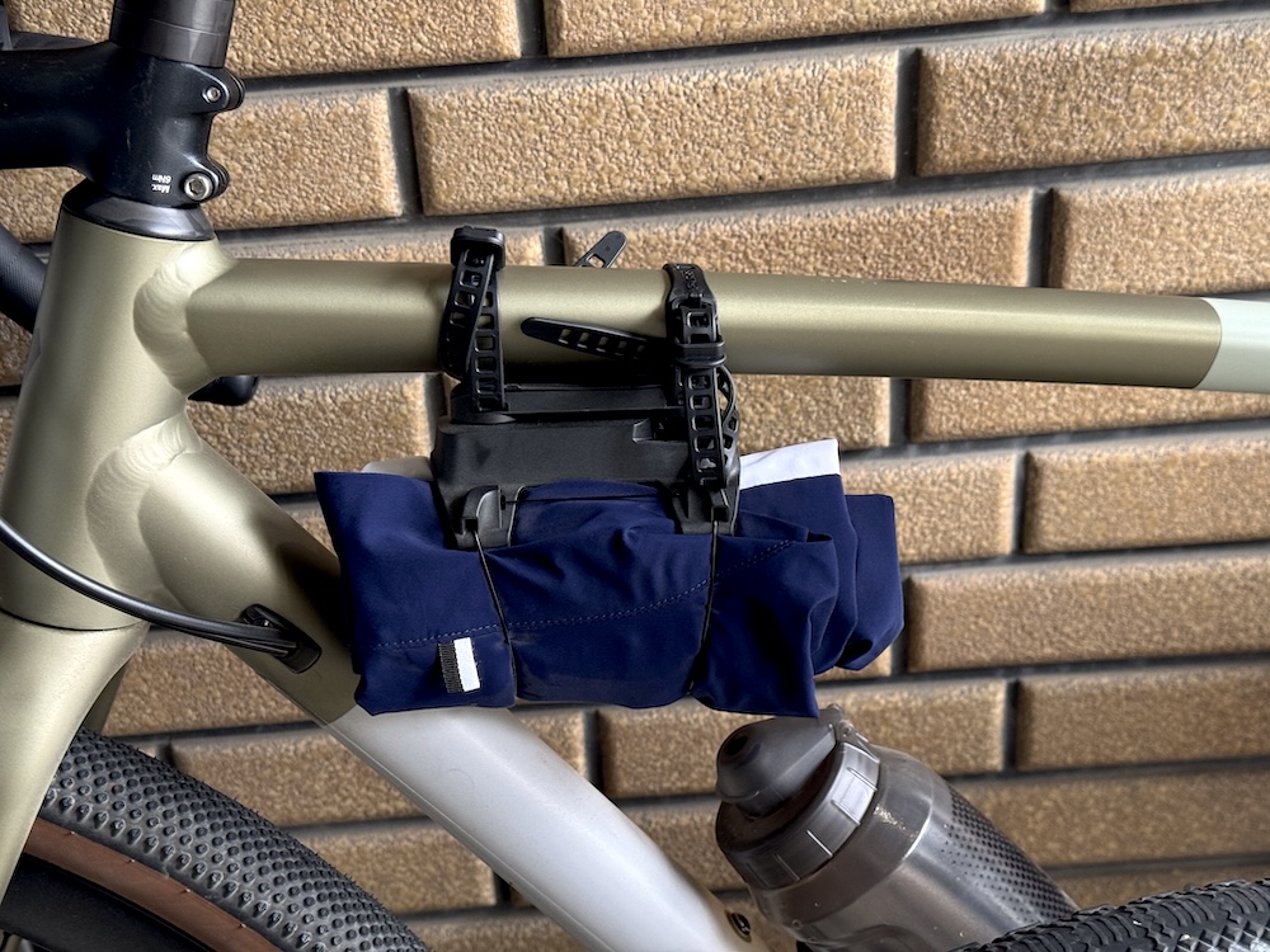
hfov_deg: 39.7
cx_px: 635
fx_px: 1761
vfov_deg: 30.3
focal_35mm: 48
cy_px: 476
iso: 200
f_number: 1.78
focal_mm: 6.76
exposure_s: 1/60
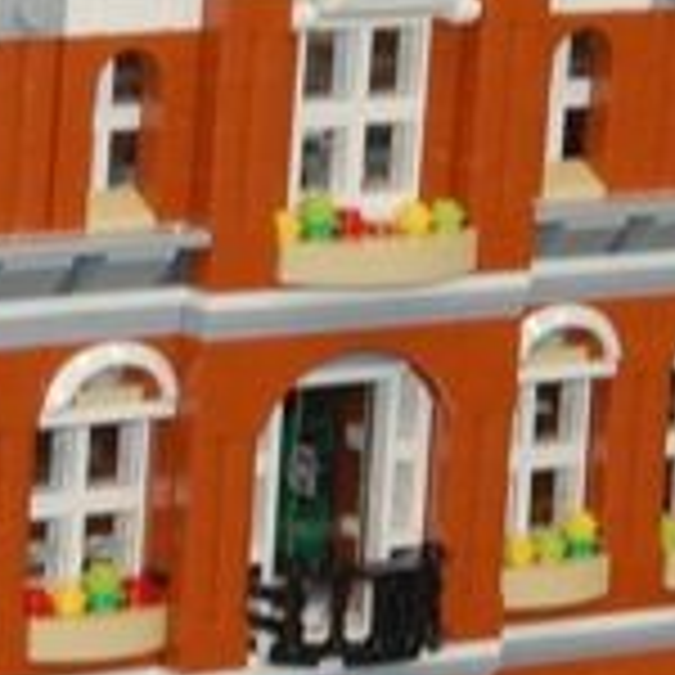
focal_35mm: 269
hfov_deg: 6.5
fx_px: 5932
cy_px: 182
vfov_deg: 6.5
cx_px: 0
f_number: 14
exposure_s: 1/2
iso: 400
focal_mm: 31
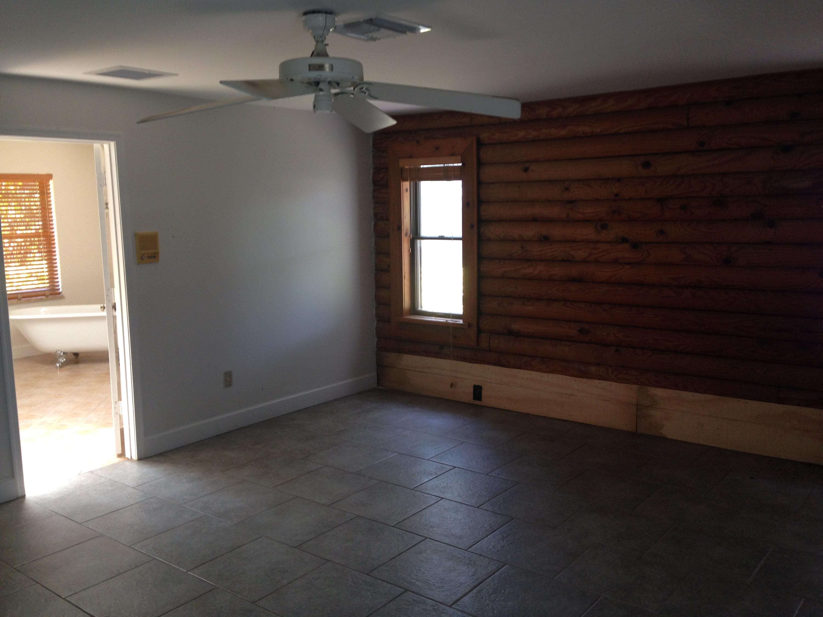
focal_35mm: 33
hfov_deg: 55.4
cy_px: 308
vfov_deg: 42.9
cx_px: 412
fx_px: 785
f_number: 2.4
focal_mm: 4.12
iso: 80
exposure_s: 1/20
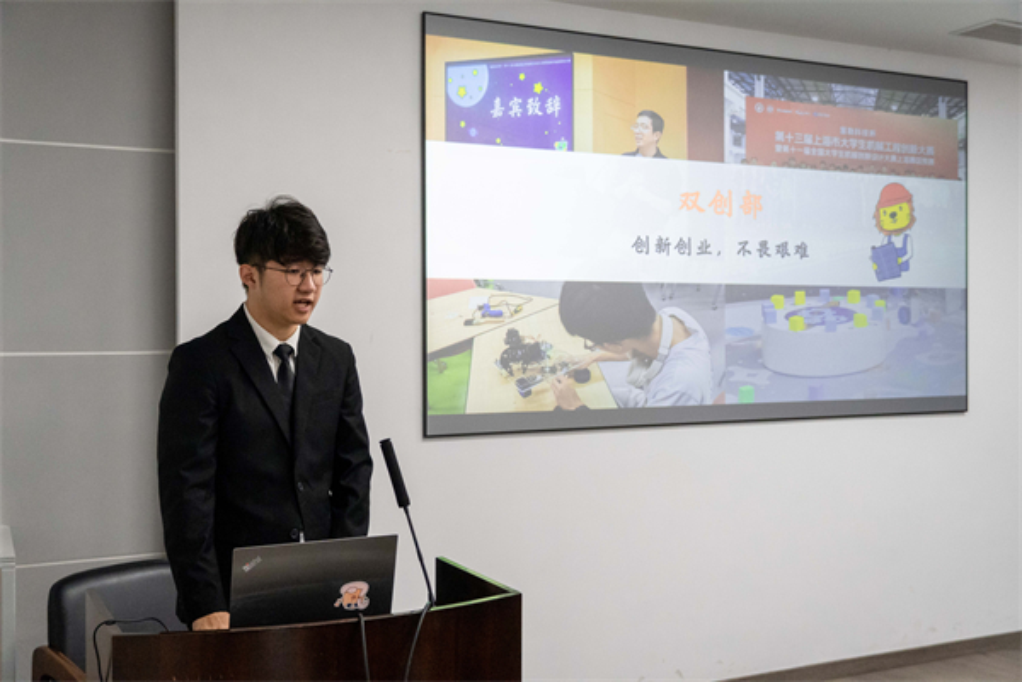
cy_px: 341
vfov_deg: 31.9
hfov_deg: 46.4
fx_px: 1192
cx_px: 511
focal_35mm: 42
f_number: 4.5
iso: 4000
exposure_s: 1/250
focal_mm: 28
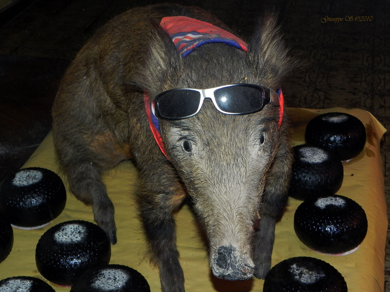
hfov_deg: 29.4
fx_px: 744
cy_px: 146
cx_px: 195
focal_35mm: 66
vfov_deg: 22.3
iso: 200
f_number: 3.5
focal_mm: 11.8
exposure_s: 1/30
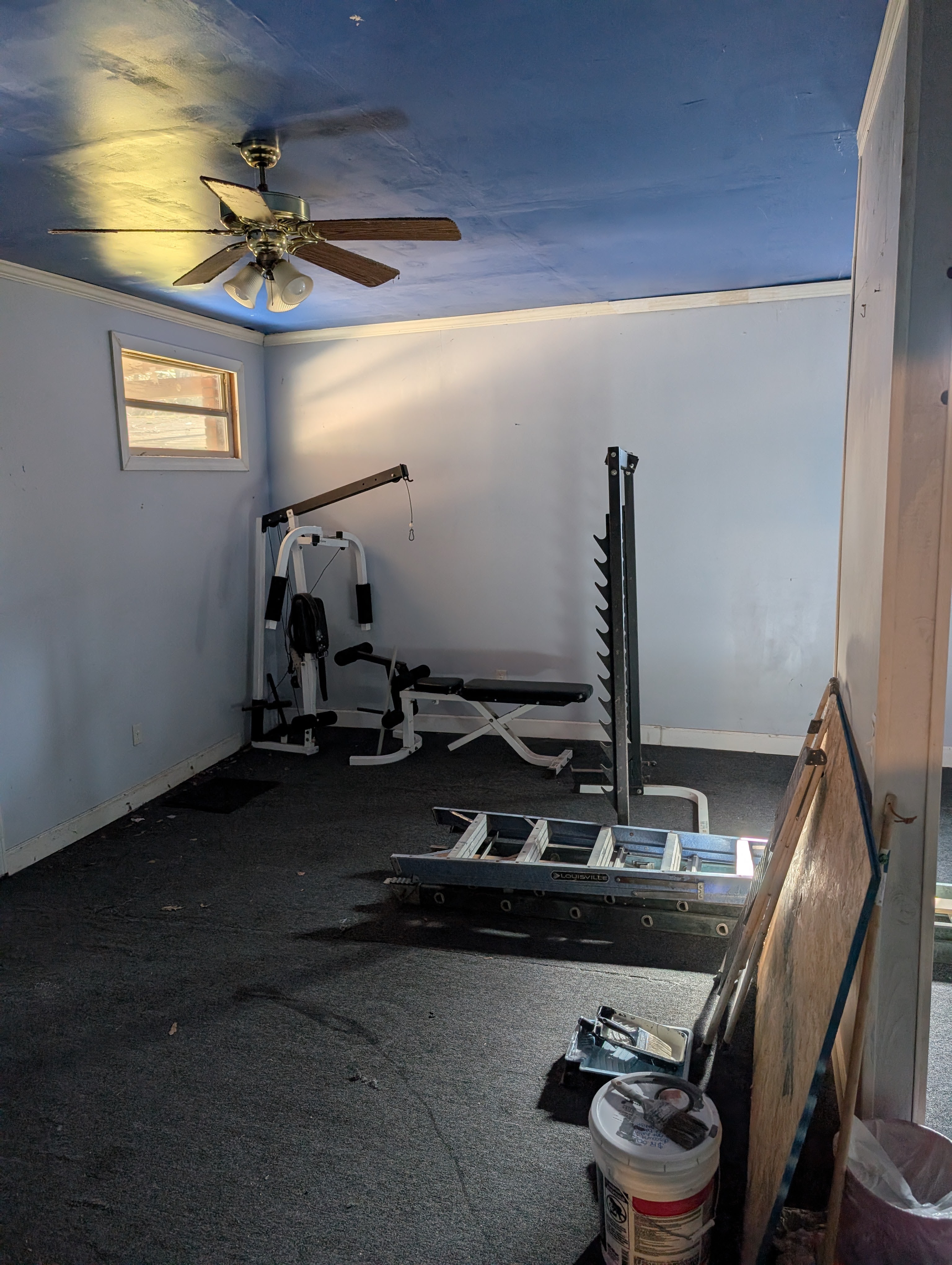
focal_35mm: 24
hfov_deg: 56.9
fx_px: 878
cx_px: 476
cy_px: 632
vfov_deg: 71.5
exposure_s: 1/126
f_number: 1.68
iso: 70
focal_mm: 6.9
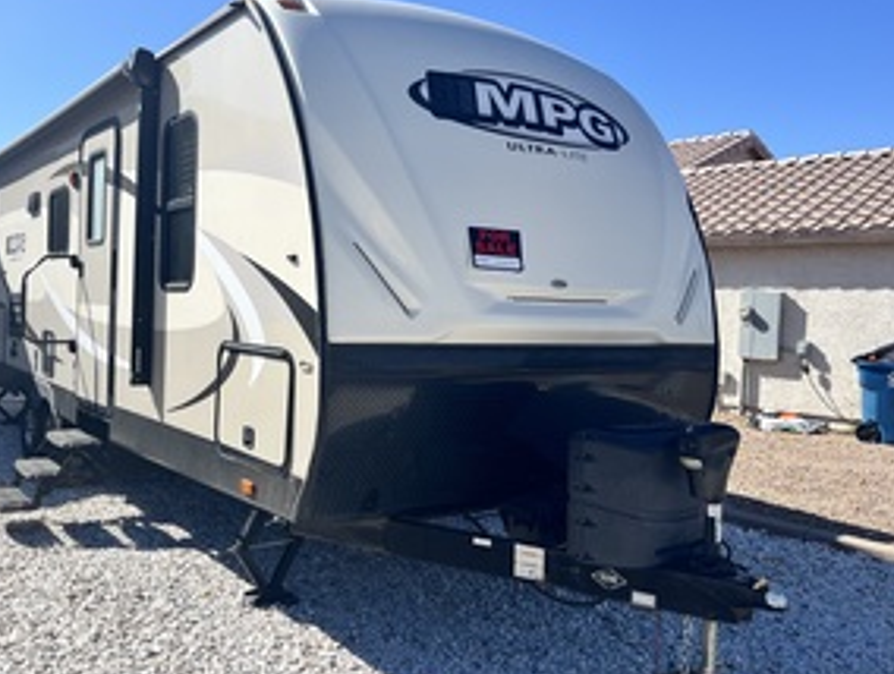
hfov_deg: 56.2
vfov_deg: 44.3
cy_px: 317
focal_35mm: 32
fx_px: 828
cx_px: 349
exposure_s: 1/4484
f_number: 1.6
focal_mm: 5.1
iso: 50
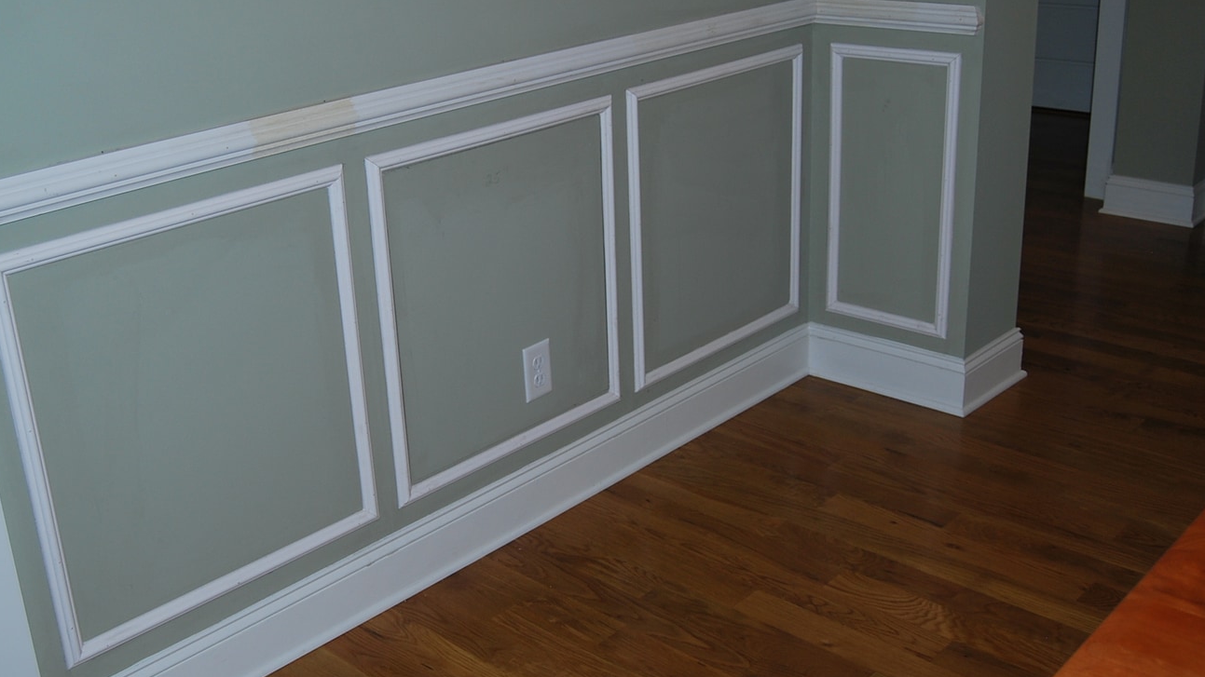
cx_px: 522
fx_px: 1278
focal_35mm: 40
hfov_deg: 50.3
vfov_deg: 29.7
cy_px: 311
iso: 200
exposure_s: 1/60
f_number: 3.8
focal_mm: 22
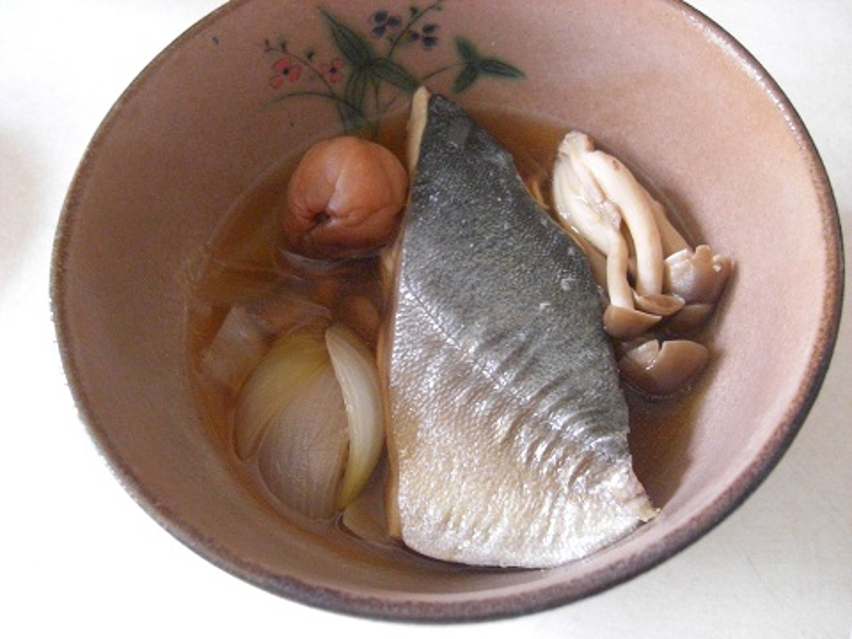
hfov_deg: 49.0
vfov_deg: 37.7
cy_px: 320
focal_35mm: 38
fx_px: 935
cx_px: 426
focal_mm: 7.9
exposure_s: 1/15
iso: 800
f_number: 2.8
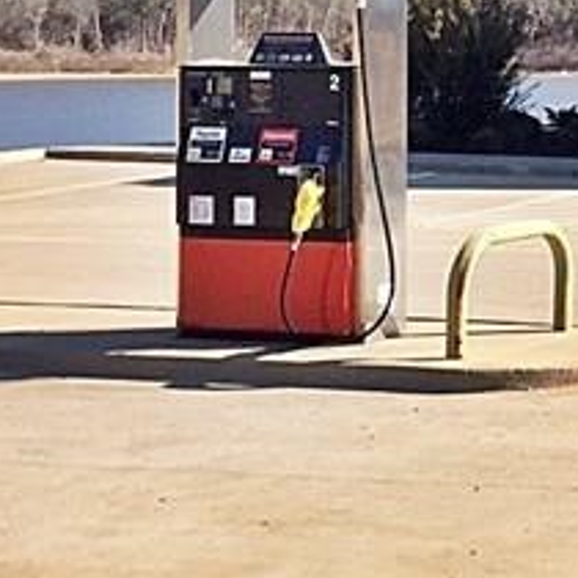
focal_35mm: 125
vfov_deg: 13.8
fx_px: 2361
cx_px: 991
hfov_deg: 12.8
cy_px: 8
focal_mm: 4.15
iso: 32
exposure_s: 1/1883
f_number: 2.2
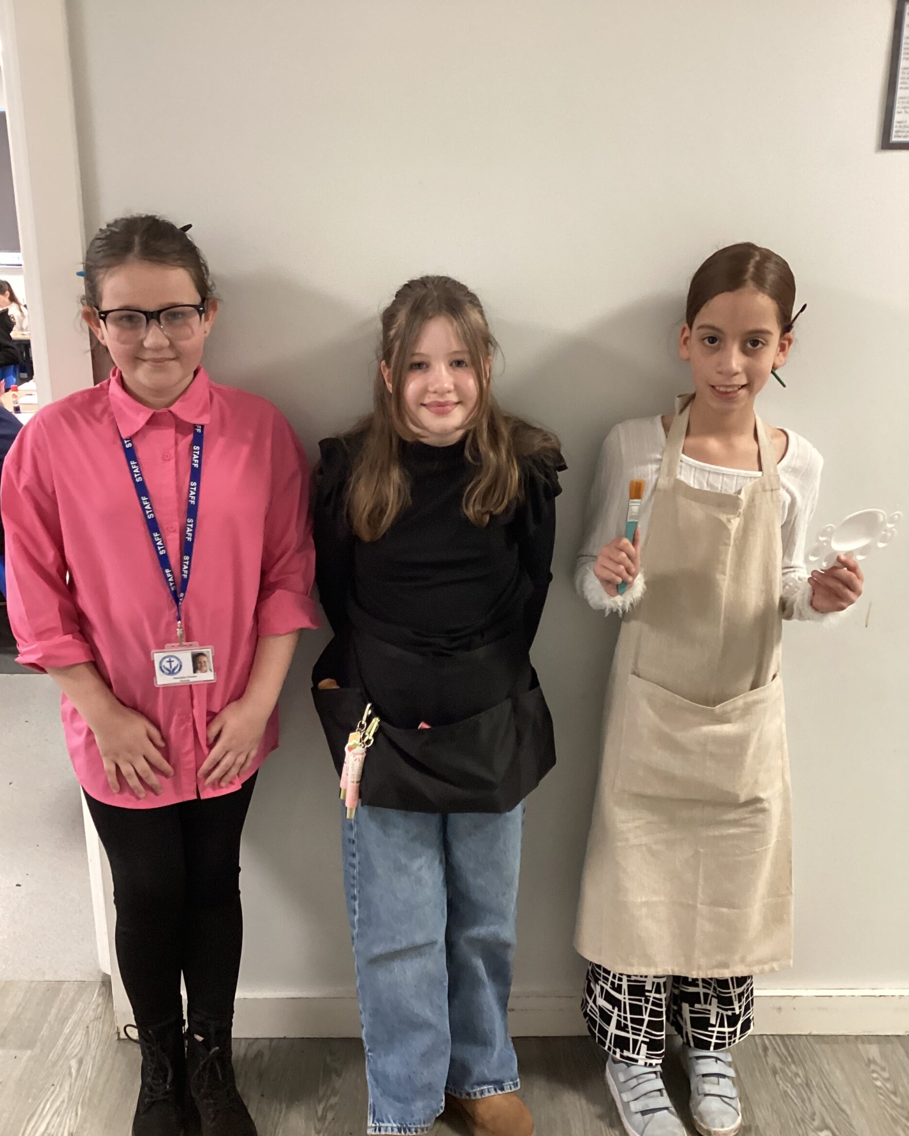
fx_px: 1110
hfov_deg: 44.5
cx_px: 446
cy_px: 619
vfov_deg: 54.1
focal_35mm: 33
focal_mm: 3.3
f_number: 2.4
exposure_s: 1/33
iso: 250
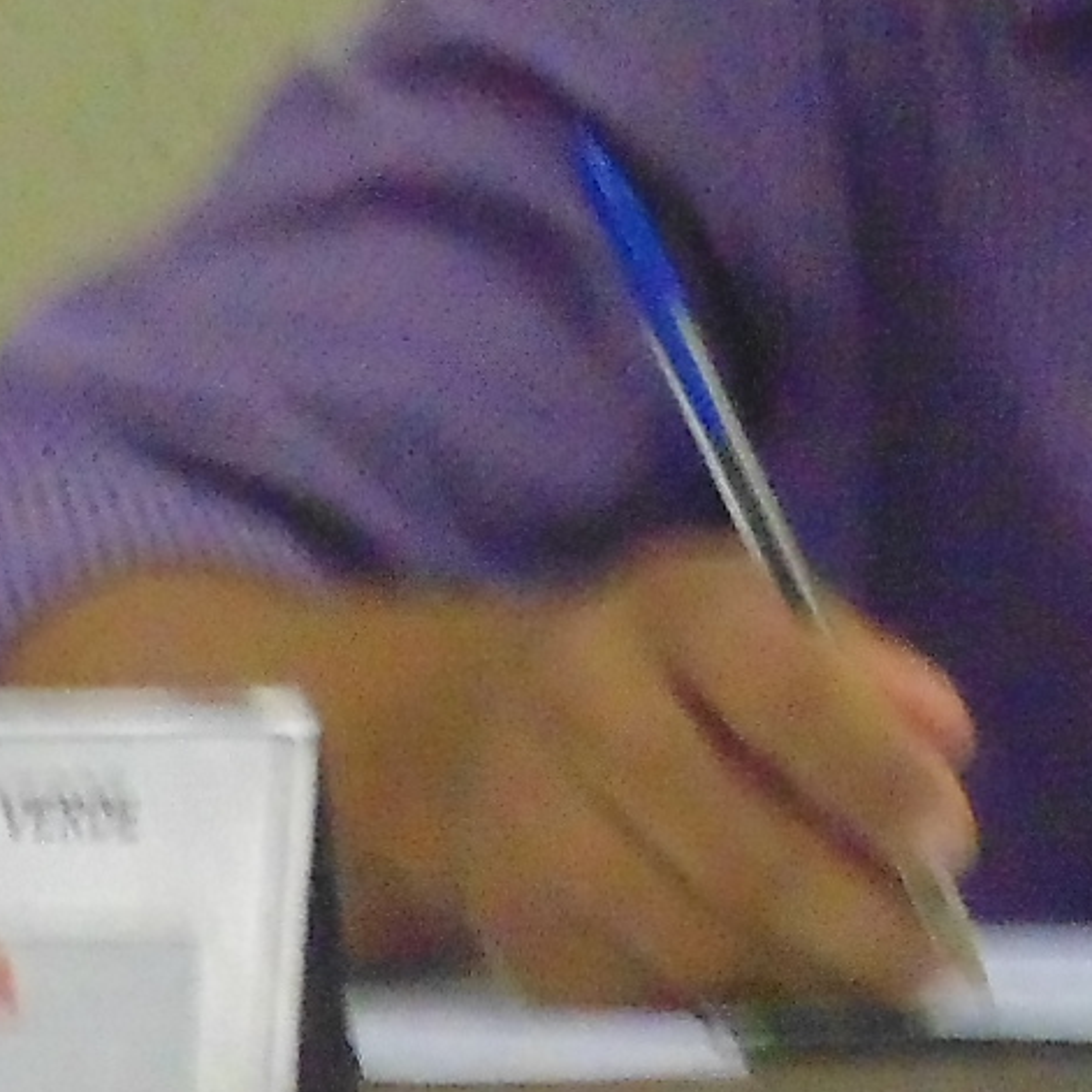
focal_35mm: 1361
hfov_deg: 1.3
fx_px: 48575
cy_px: -684
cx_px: 1523
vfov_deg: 1.3
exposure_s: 1/25
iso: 800
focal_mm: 50.1
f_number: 5.8
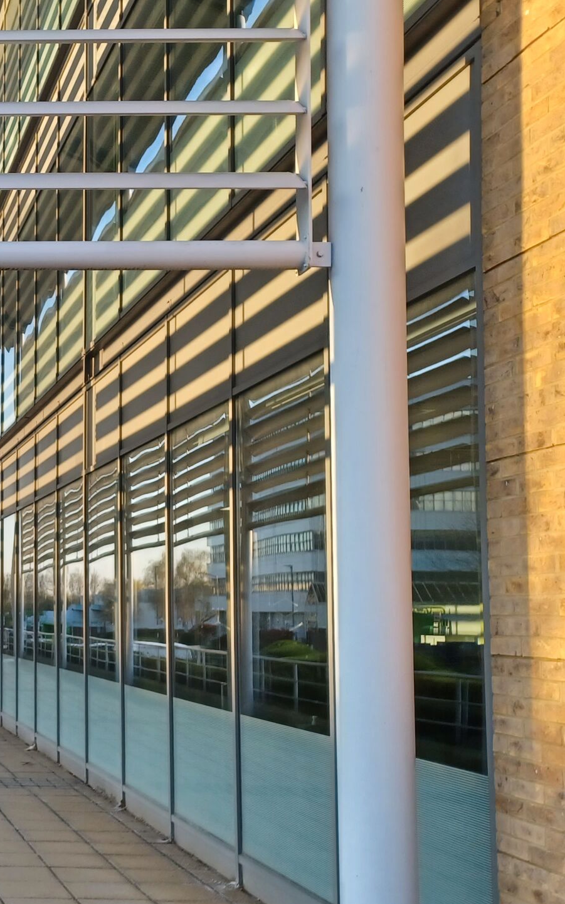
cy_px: 547
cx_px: -214
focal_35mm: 49
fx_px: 1207
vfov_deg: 40.9
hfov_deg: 22.8
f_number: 1.8
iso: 32
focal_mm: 4.6
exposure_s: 1/136
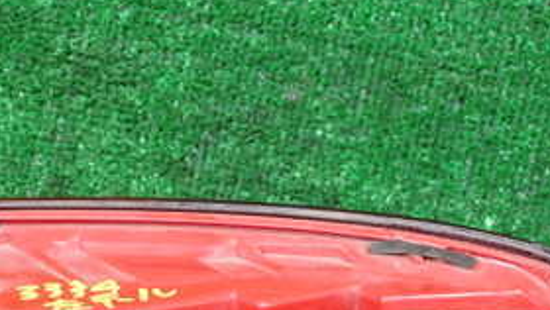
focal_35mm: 70
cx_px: 175
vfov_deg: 16.4
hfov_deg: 29.9
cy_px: 400
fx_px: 1022
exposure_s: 1/60
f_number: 2.3
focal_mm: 5.4
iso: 160
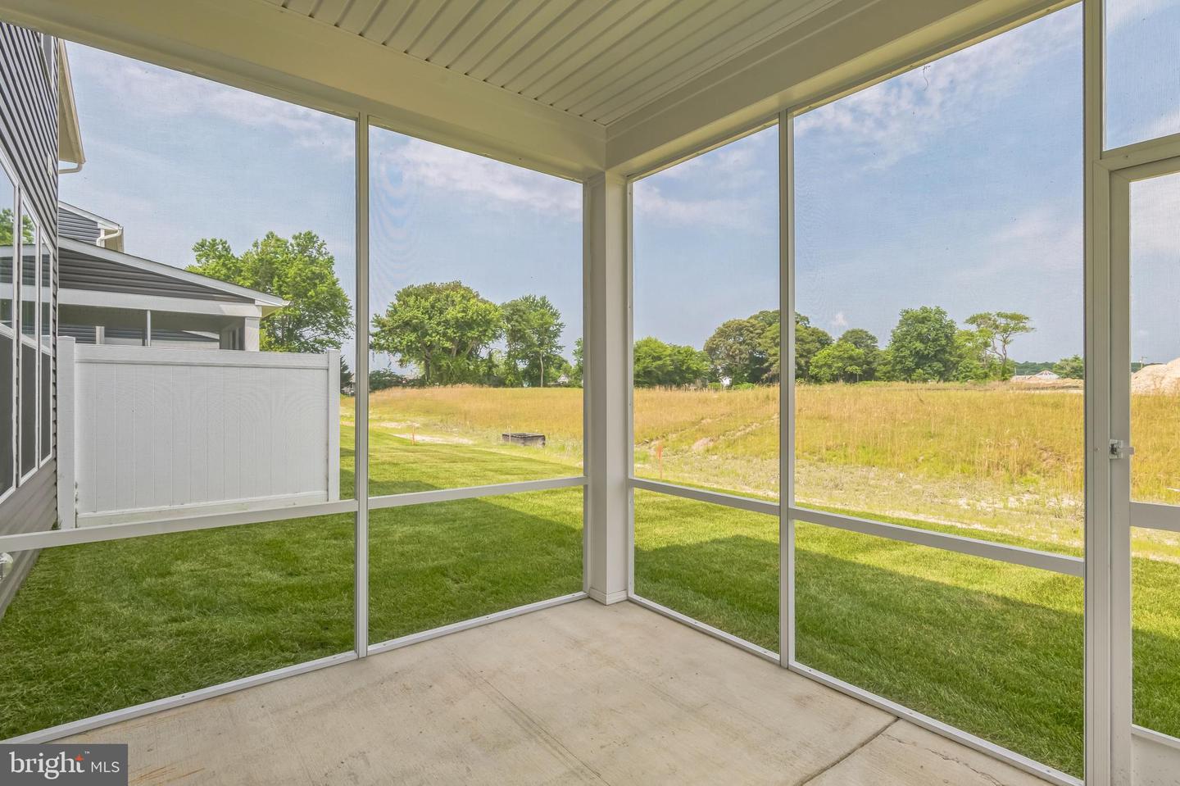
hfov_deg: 93.3
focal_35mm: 17
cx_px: 590
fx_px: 557
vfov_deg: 70.4
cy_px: 393
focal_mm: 17
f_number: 10
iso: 320
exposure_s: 1/250
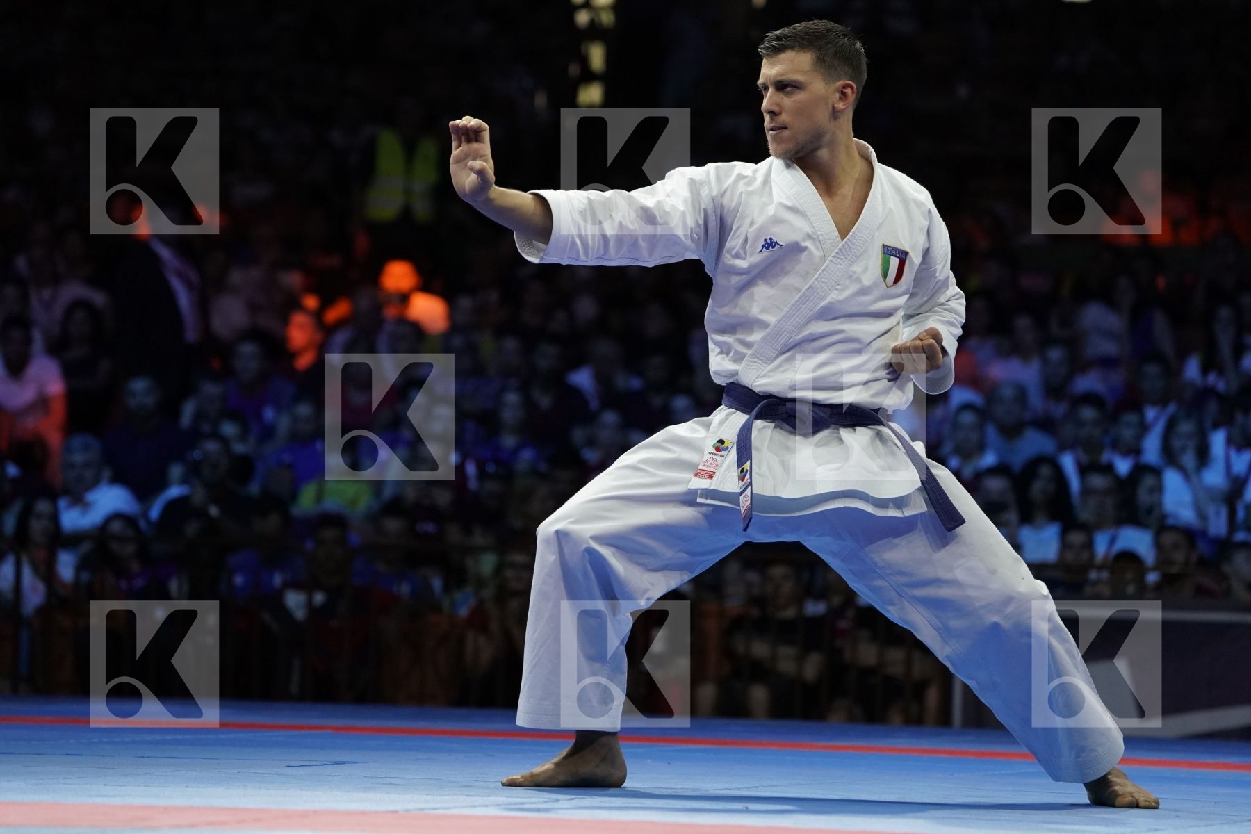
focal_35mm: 185
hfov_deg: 11.1
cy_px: 417
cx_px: 626
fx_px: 6428
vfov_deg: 7.4
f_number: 5.6
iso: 3200
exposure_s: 1/500
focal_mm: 185
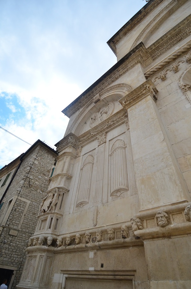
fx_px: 144
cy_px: 144
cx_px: 96
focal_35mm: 18
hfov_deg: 67.2
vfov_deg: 90.1
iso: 640
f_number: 4.5
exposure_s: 1/6400
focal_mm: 12
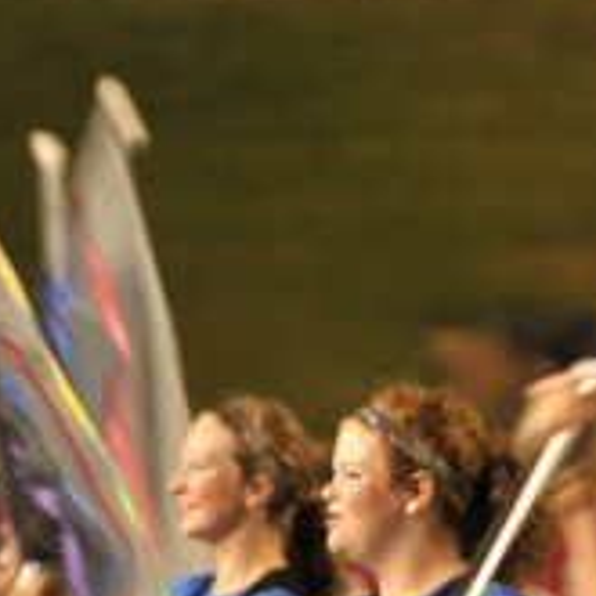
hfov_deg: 1.8
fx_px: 19285
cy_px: 760
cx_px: 361
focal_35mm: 990
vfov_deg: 1.8
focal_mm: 160
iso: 360
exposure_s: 1/60
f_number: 2.8
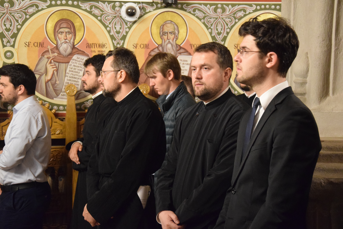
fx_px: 715
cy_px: 114
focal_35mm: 75
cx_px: 172
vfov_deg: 18.2
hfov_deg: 27.0
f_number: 5
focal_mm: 50
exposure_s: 1/15
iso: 6400
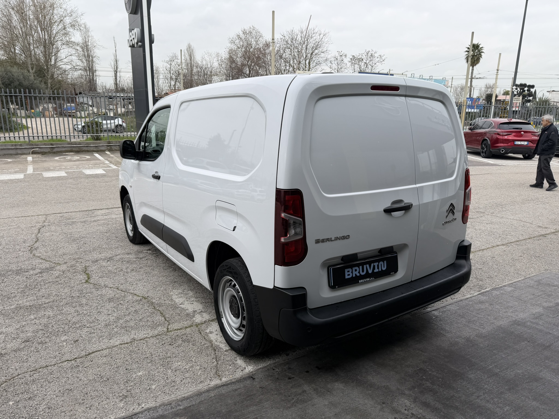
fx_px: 388
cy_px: 210
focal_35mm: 24
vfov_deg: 56.8
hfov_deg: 71.6
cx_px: 280
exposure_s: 1/2907
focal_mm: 6.76
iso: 80
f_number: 1.78
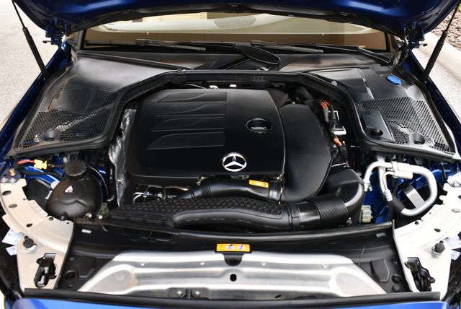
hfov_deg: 53.1
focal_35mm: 36
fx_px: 461
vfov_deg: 36.9
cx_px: 230
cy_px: 154
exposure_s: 1/250
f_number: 5.6
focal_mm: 18
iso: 400
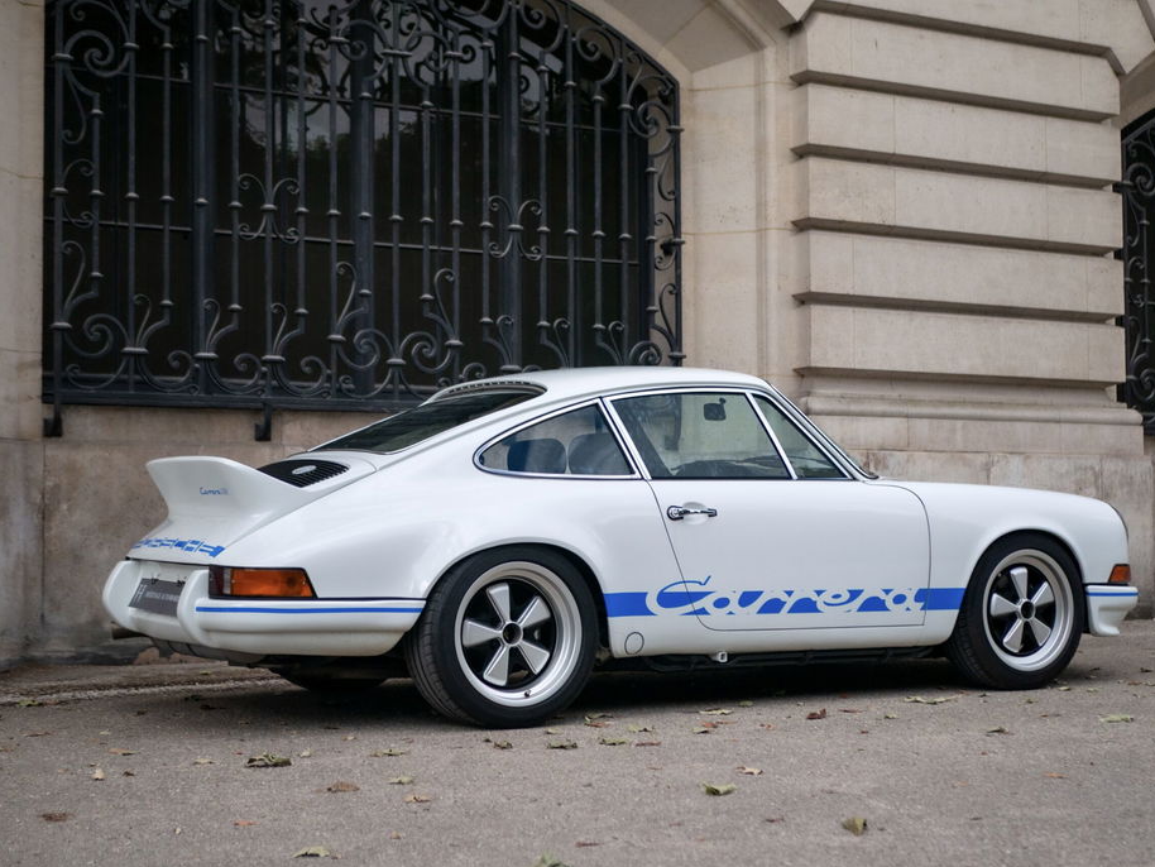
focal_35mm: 56
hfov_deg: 34.3
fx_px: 1869
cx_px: 624
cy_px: 445
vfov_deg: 26.1
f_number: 2
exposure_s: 1/3200
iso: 400
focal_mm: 25
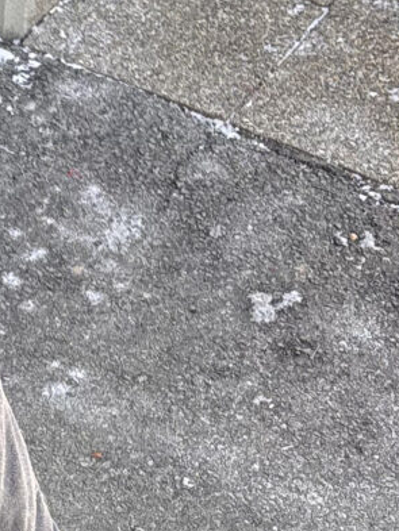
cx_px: -241
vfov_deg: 15.4
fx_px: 1951
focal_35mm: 127
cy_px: 453
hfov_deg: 11.1
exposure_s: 1/154
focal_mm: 5.96
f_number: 1.6
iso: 40
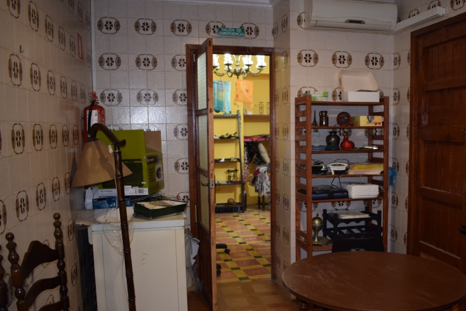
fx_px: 453
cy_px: 177
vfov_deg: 37.8
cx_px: 288
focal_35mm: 35
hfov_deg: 53.9
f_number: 3.5
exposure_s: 1/30
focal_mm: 18
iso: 800
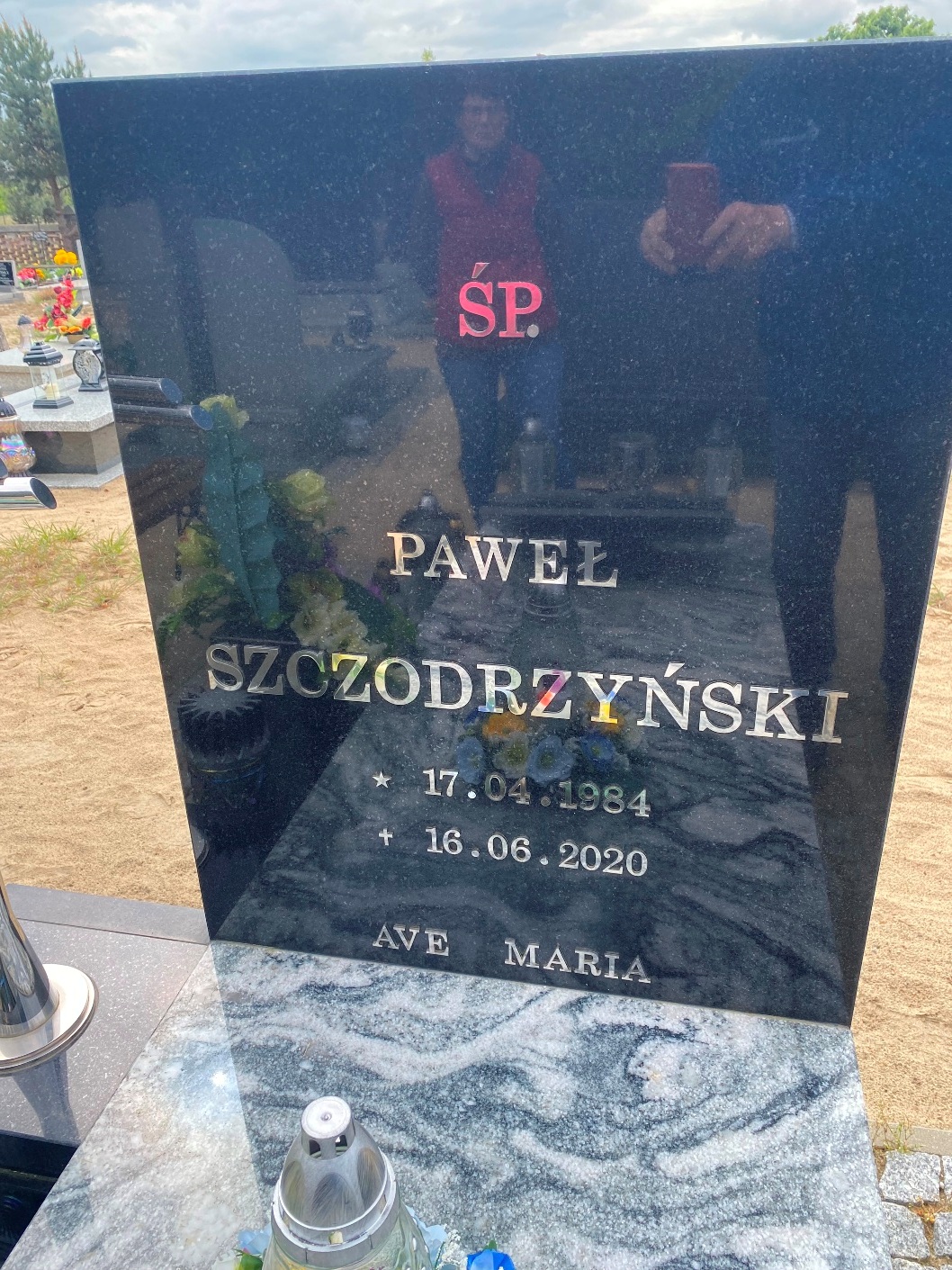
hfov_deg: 53.1
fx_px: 954
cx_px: 476
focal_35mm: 26
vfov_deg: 67.3
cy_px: 635
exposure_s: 1/640
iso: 32
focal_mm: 4.25
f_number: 1.8
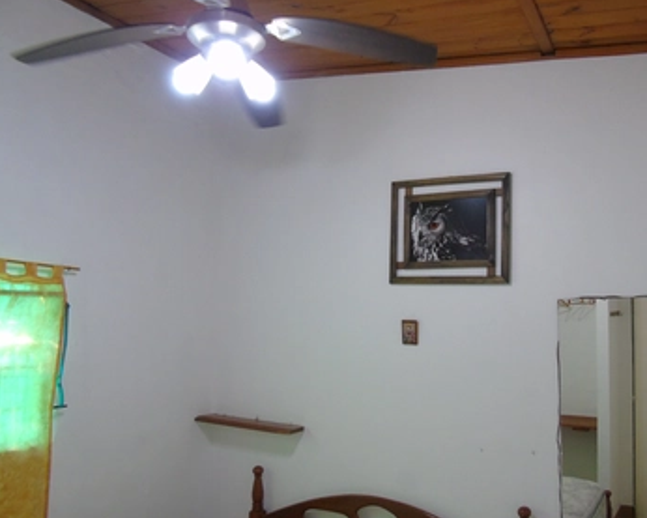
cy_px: 282
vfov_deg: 47.1
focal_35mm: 31
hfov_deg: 56.6
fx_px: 594
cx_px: 400
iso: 320
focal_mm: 4.4
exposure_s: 1/40
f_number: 3.4
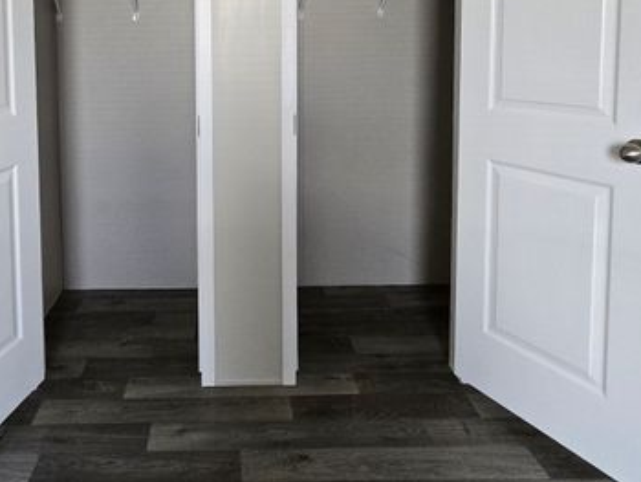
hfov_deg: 65.9
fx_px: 482
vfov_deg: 49.4
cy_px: 83
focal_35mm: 26
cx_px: 225
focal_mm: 2.2
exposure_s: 1/100
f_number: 2.2
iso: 400
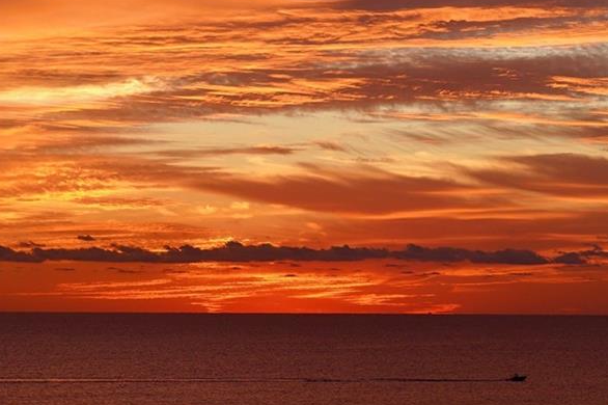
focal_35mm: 142
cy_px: 39
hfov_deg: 14.4
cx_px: 232
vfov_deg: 9.6
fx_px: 2397
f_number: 9
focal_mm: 52
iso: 200
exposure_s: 1/60
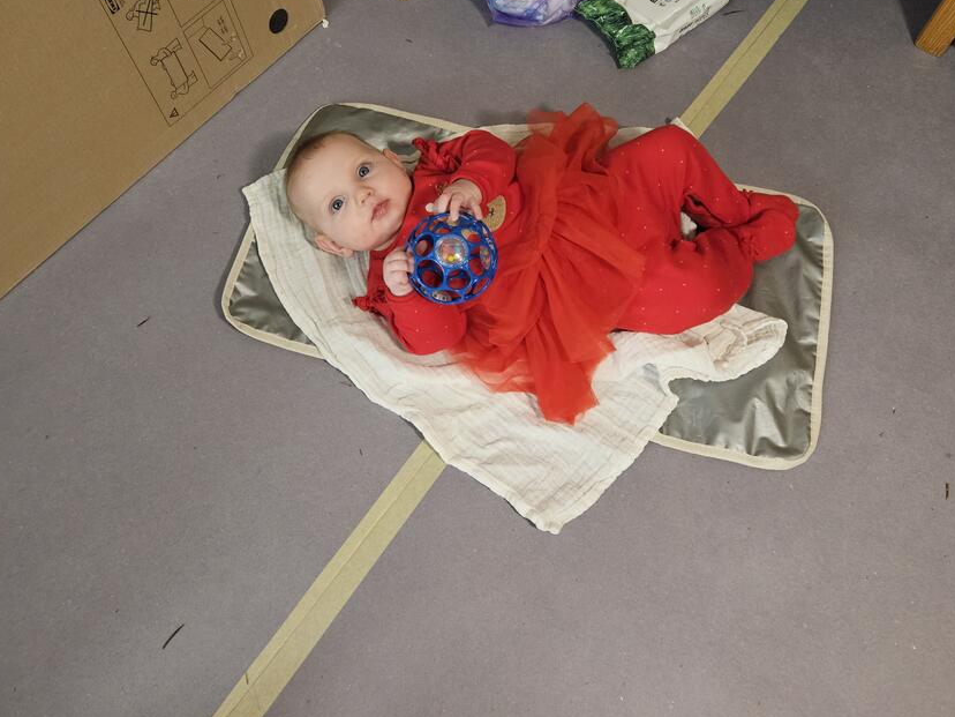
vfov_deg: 43.4
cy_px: 223
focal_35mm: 32
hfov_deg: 56.8
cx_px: 471
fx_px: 883
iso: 640
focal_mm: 5.4
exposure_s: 1/50
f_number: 1.8
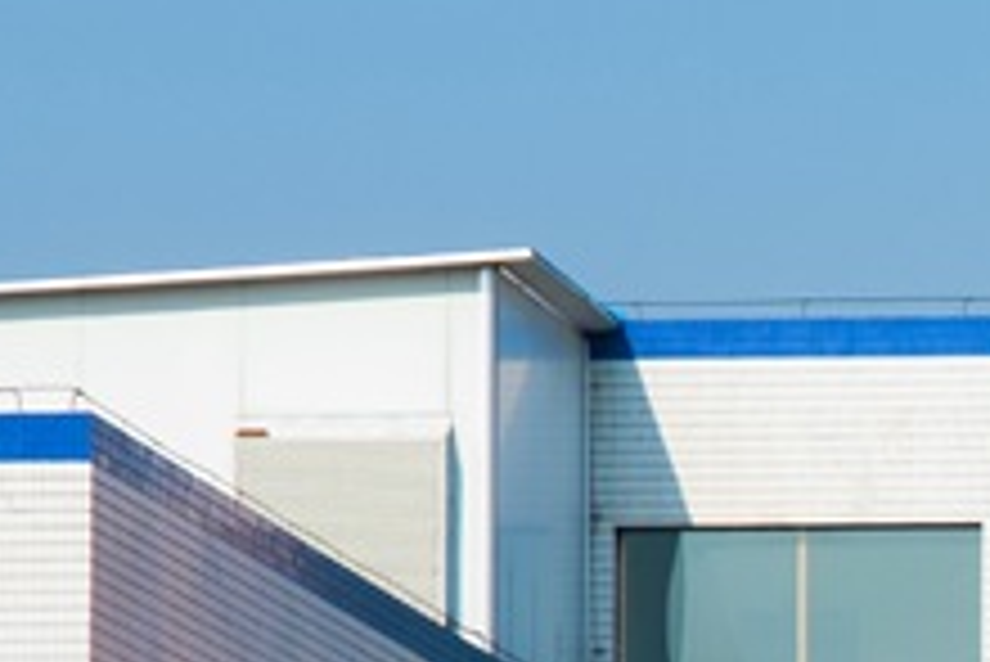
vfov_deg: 2.5
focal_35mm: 546
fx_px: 15024
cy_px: 1245
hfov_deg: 3.7
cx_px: 2228
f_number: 9
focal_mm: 80
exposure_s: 1/250
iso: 125
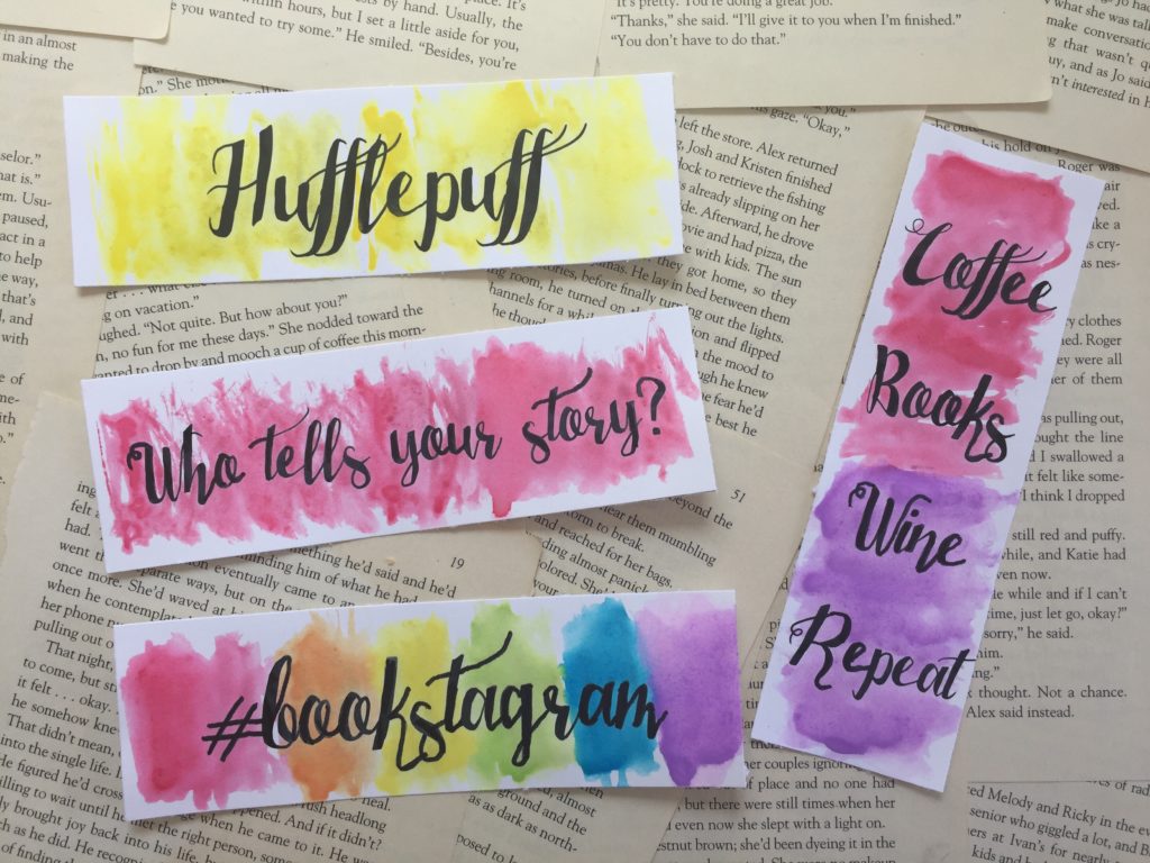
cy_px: 432
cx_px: 575
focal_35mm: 29
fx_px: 963
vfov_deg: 48.2
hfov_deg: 61.7
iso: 32
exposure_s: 1/186
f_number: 2.2
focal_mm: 4.15
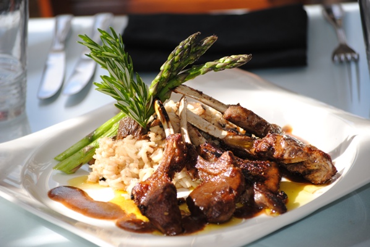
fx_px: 1420
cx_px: 185
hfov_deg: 14.8
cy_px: 124
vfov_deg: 10.0
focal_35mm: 138
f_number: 4.5
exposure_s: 1/200
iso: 100
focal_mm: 92
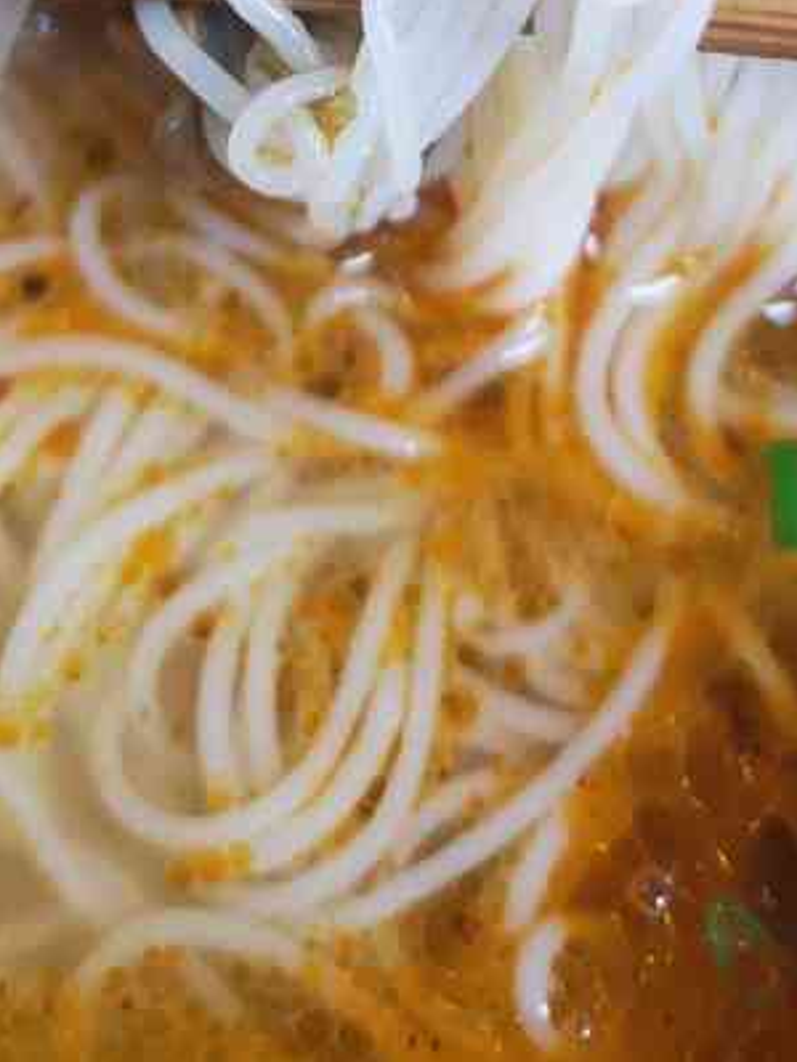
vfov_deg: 27.5
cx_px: 372
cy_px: -174
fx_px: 1934
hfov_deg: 23.3
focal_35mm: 63
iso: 500
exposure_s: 1/100
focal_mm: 3.95
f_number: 1.8
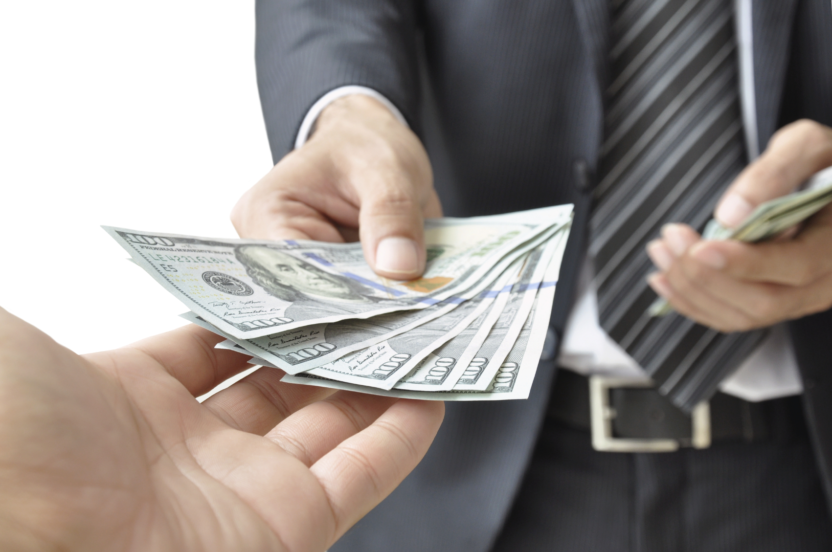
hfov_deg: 33.4
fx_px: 1385
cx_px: 416
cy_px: 276
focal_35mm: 60
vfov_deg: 22.6
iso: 400
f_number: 8
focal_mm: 40
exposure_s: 1/60
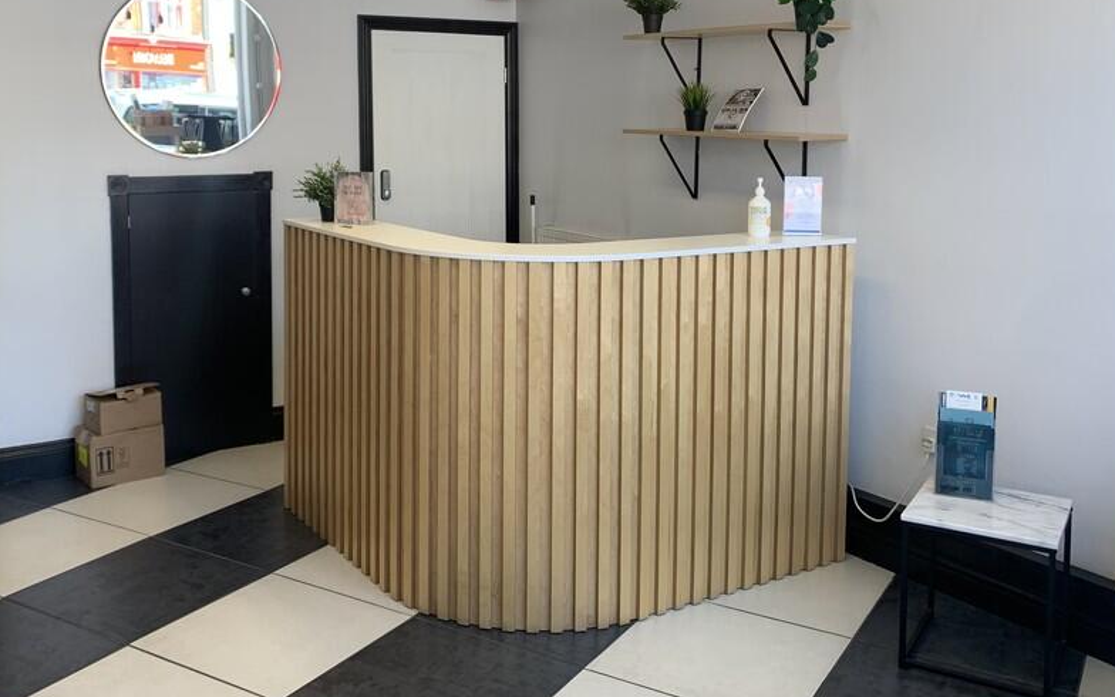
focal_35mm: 36
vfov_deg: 34.8
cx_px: 521
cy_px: 208
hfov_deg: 54.0
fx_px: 1094
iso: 40
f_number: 1.8
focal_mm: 4.25
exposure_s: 1/121
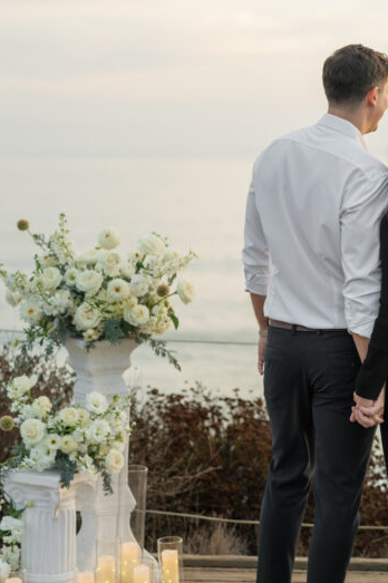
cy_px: 278
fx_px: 1586
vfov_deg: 20.8
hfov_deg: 13.8
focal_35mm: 98
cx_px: 350
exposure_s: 1/160
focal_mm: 50
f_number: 2
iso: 100
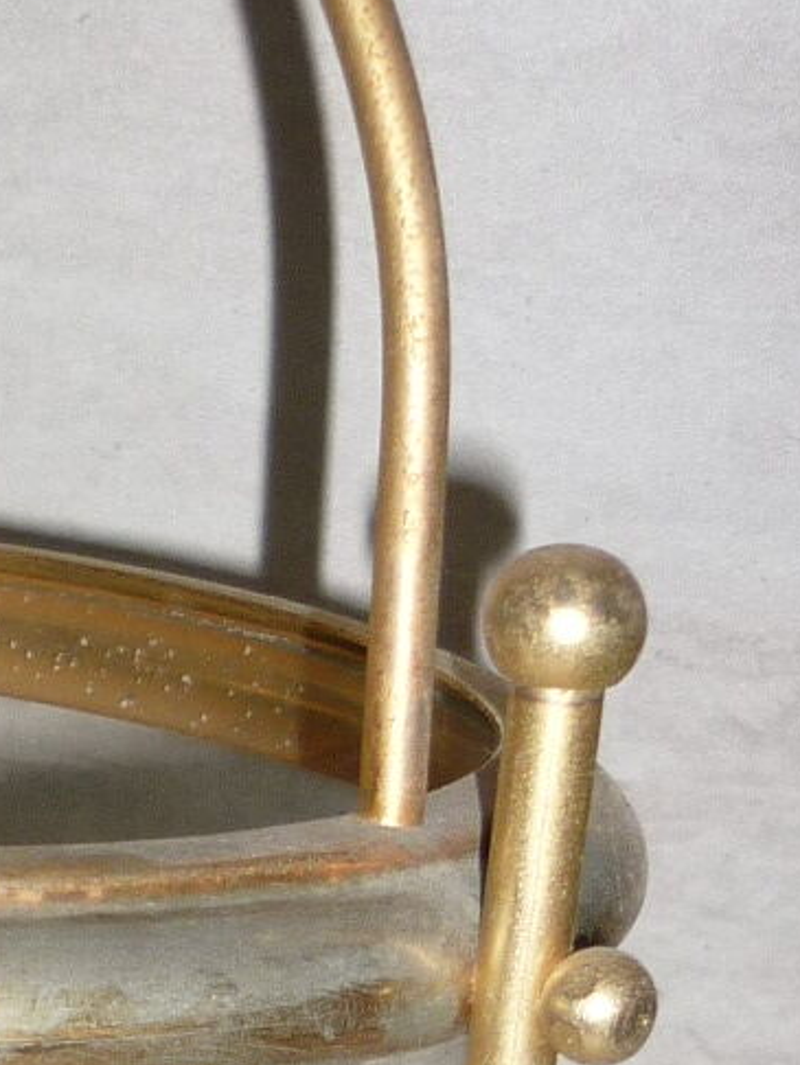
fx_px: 4279
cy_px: 1508
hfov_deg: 10.2
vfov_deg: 13.5
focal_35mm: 139
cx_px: -484
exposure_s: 1/30
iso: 100
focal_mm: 5.5
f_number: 2.8
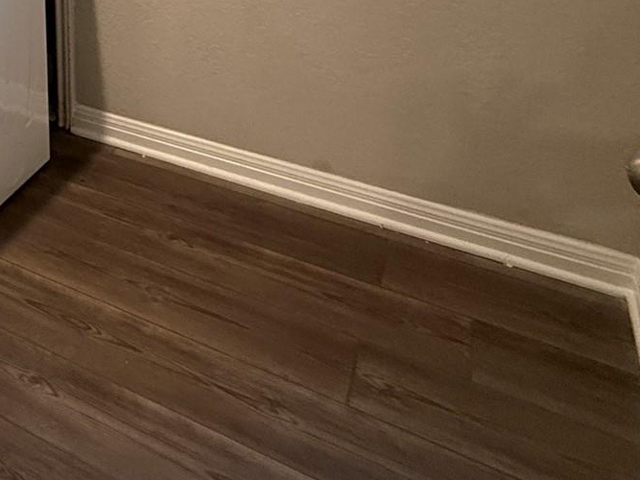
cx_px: -74
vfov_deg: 26.2
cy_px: -208
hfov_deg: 36.6
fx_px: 795
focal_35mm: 43
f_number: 2.2
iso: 320
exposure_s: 1/60
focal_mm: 2.22
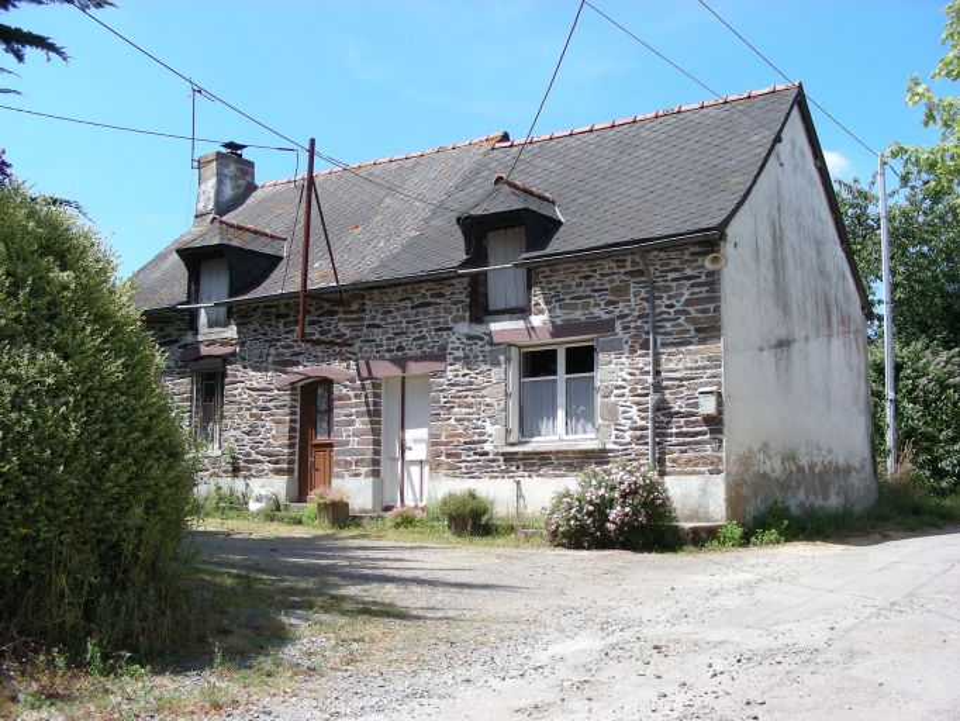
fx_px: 1054
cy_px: 360
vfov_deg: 37.7
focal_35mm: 38
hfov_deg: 49.0
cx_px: 480
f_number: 4
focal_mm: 6.3
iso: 50
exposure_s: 1/278
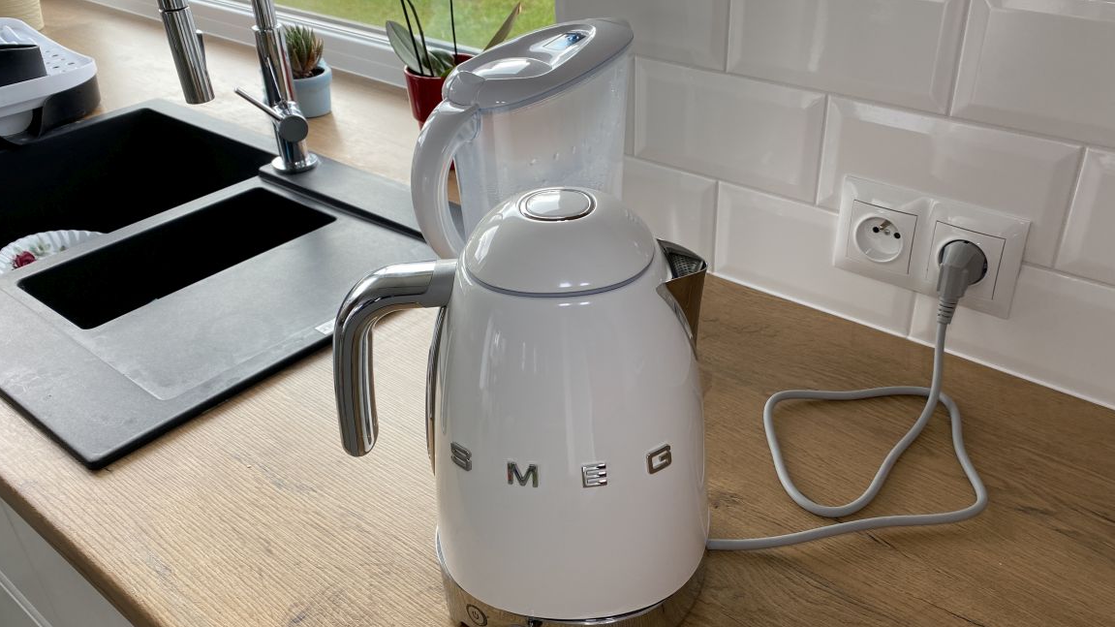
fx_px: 946
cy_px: 347
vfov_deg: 36.6
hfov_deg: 61.0
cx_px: 574
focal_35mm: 32
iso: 32
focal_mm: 4.25
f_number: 1.8
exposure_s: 1/179
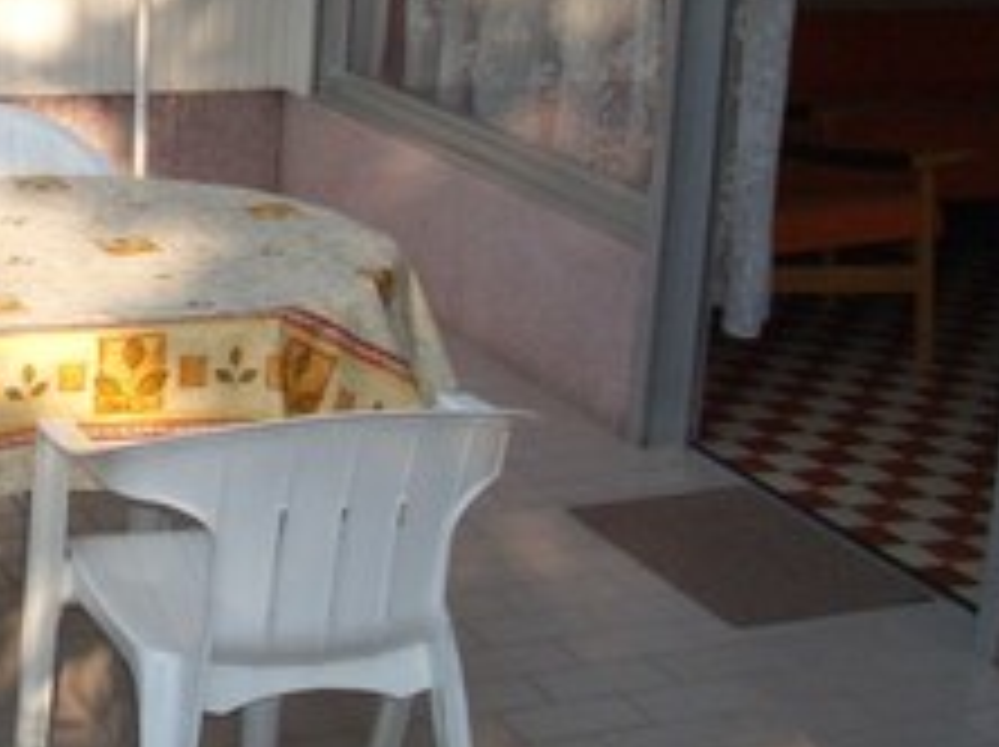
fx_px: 2277
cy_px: 92
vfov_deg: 18.4
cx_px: -63
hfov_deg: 23.4
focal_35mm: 79
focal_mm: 5.8
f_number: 4.3
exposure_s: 1/640
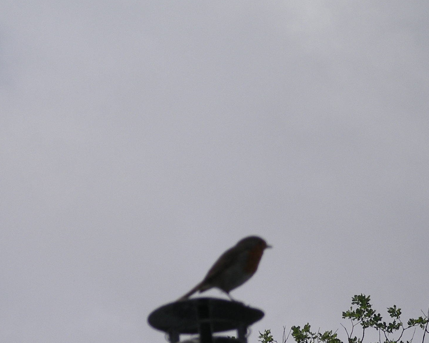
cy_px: 271
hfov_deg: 5.0
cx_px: 218
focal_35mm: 384
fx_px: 4875
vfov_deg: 4.0
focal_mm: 39
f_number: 7.2
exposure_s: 1/500
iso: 80
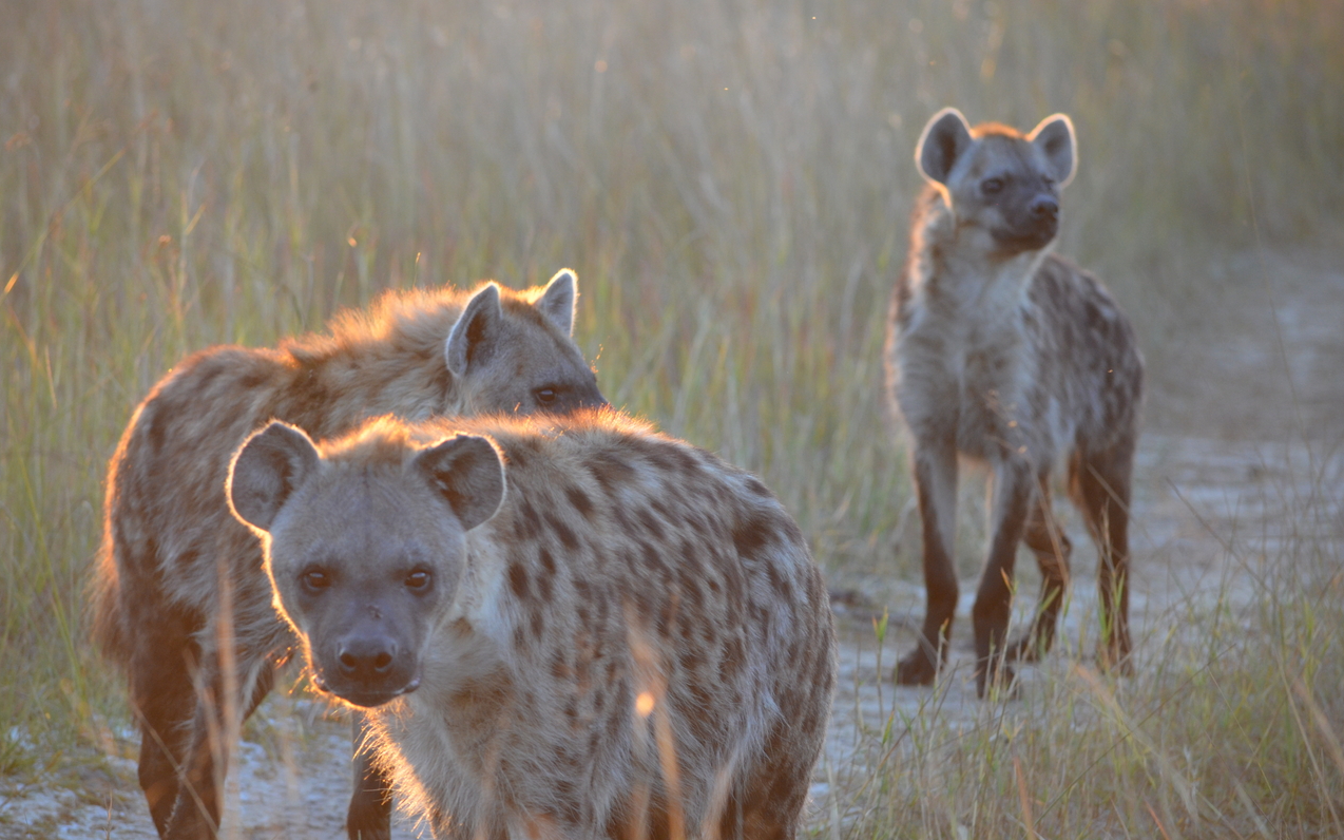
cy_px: 439
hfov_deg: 7.6
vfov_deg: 4.8
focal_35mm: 276
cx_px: 672
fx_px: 10109
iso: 800
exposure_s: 1/200
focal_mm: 180
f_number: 5
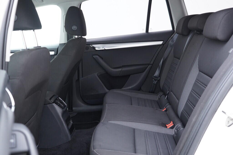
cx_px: 116
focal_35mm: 36
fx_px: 233
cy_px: 78
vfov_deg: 36.9
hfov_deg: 53.1
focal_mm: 24
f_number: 2.8
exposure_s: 1/40
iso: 400
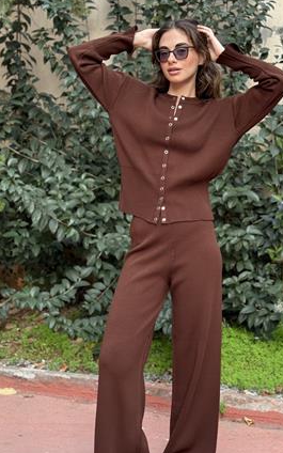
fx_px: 790
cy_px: 220
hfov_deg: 20.3
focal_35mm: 64
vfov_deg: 32.0
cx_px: 177
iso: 64
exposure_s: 1/274
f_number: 1.78
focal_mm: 6.76
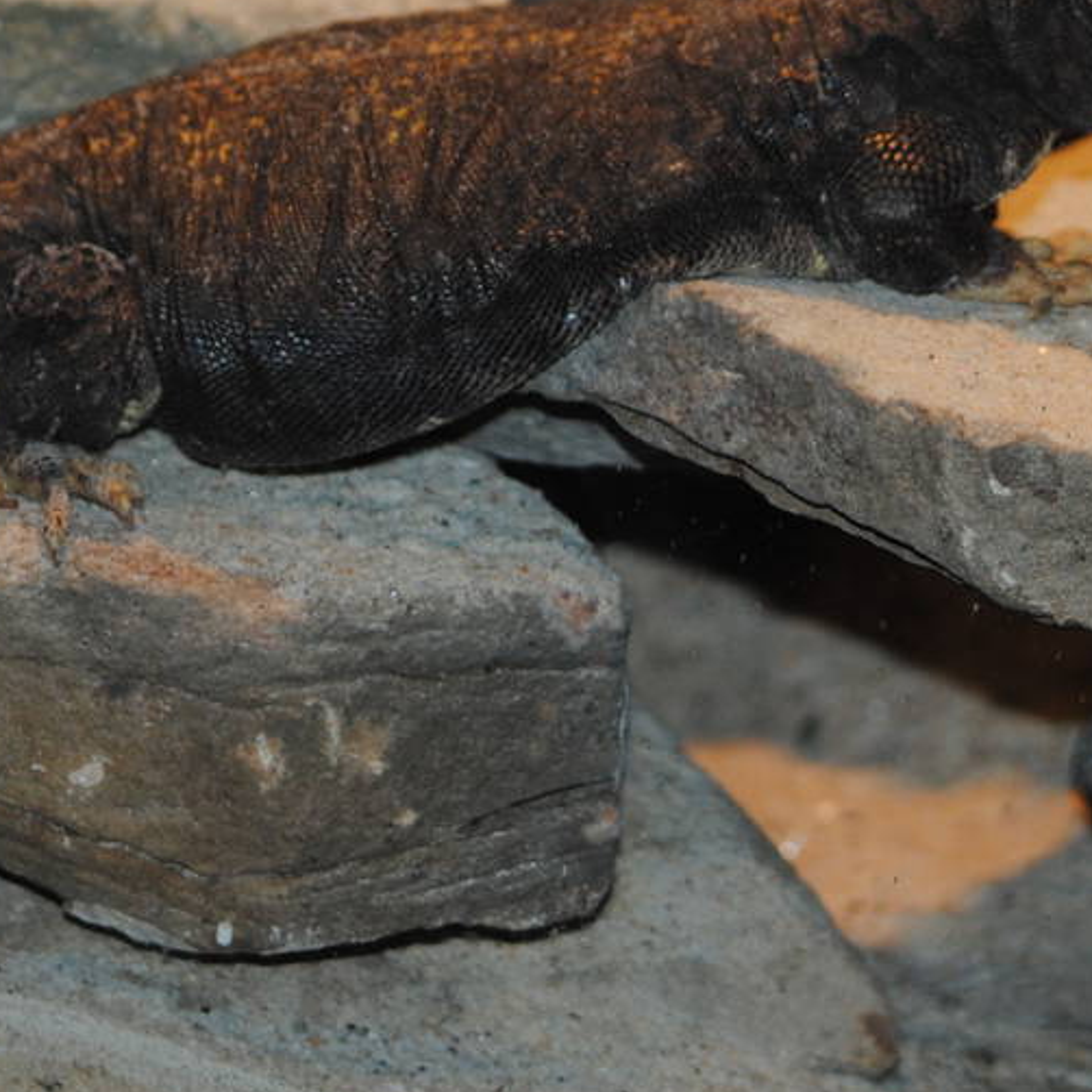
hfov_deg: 6.9
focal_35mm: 252
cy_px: 5
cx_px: 355
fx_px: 8994
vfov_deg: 6.9
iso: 200
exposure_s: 1/60
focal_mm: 62
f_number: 4.5
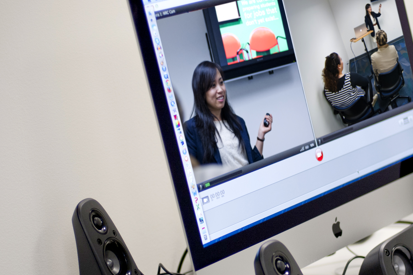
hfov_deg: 16.5
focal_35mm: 124
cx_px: 288
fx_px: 1421
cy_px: 159
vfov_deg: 11.0
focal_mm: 50
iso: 200
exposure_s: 1/125
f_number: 1.8
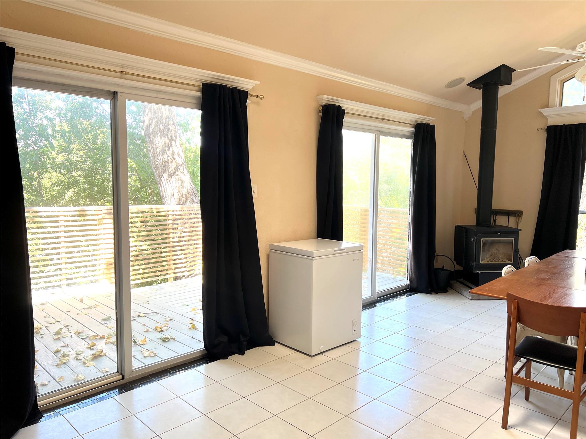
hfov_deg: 67.3
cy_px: 220
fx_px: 440
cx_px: 293
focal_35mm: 26
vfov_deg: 53.1
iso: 50
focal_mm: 5.7
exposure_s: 1/121
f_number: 1.5
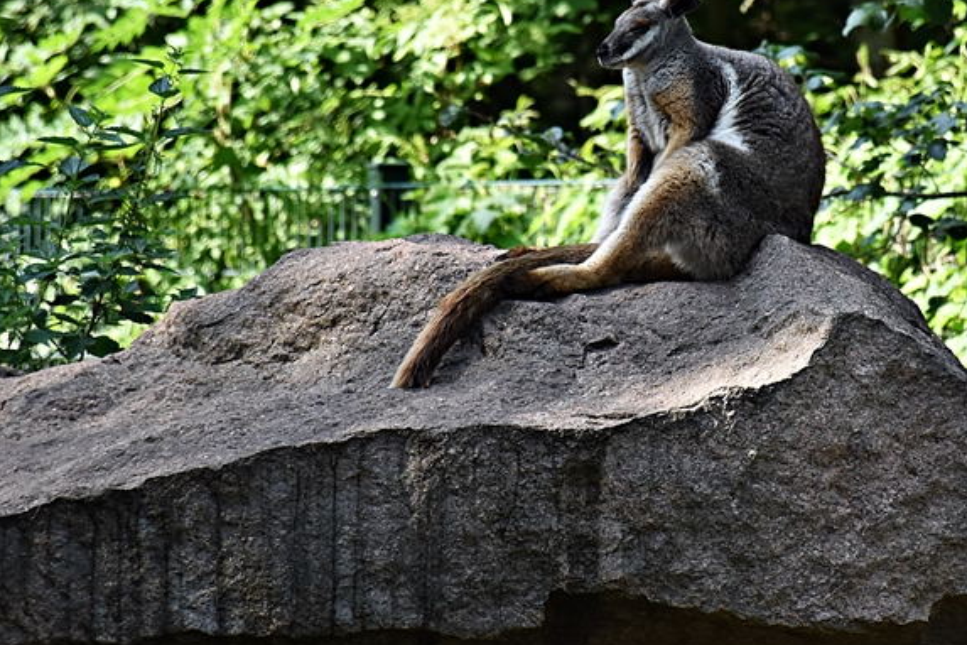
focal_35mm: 375
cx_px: 645
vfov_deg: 3.7
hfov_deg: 5.5
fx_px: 10072
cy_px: 163
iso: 800
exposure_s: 1/800
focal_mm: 140
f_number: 5.6
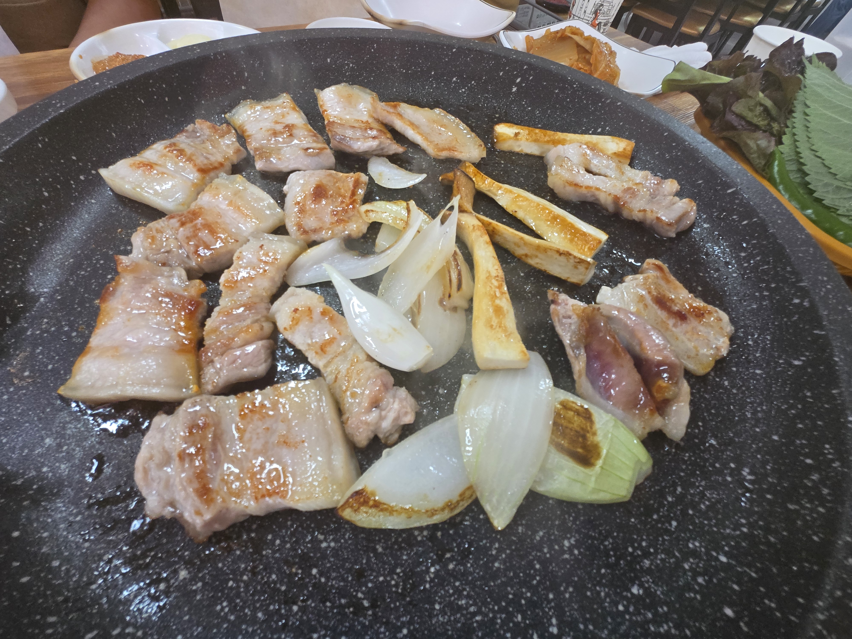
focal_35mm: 13
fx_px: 320
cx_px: 426
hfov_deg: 106.2
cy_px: 320
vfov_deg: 89.9
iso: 125
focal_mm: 1.7
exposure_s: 1/60
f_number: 2.2
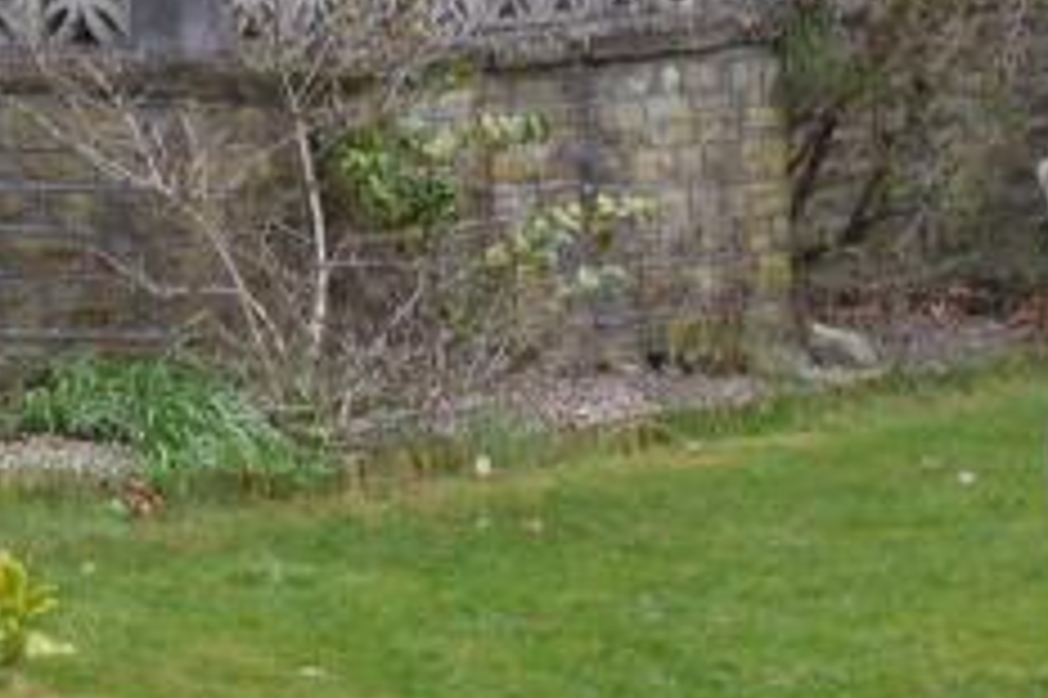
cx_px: -1057
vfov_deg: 10.2
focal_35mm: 132
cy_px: -83
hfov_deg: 13.3
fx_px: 3840
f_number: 5.6
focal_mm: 20
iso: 140
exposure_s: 1/125
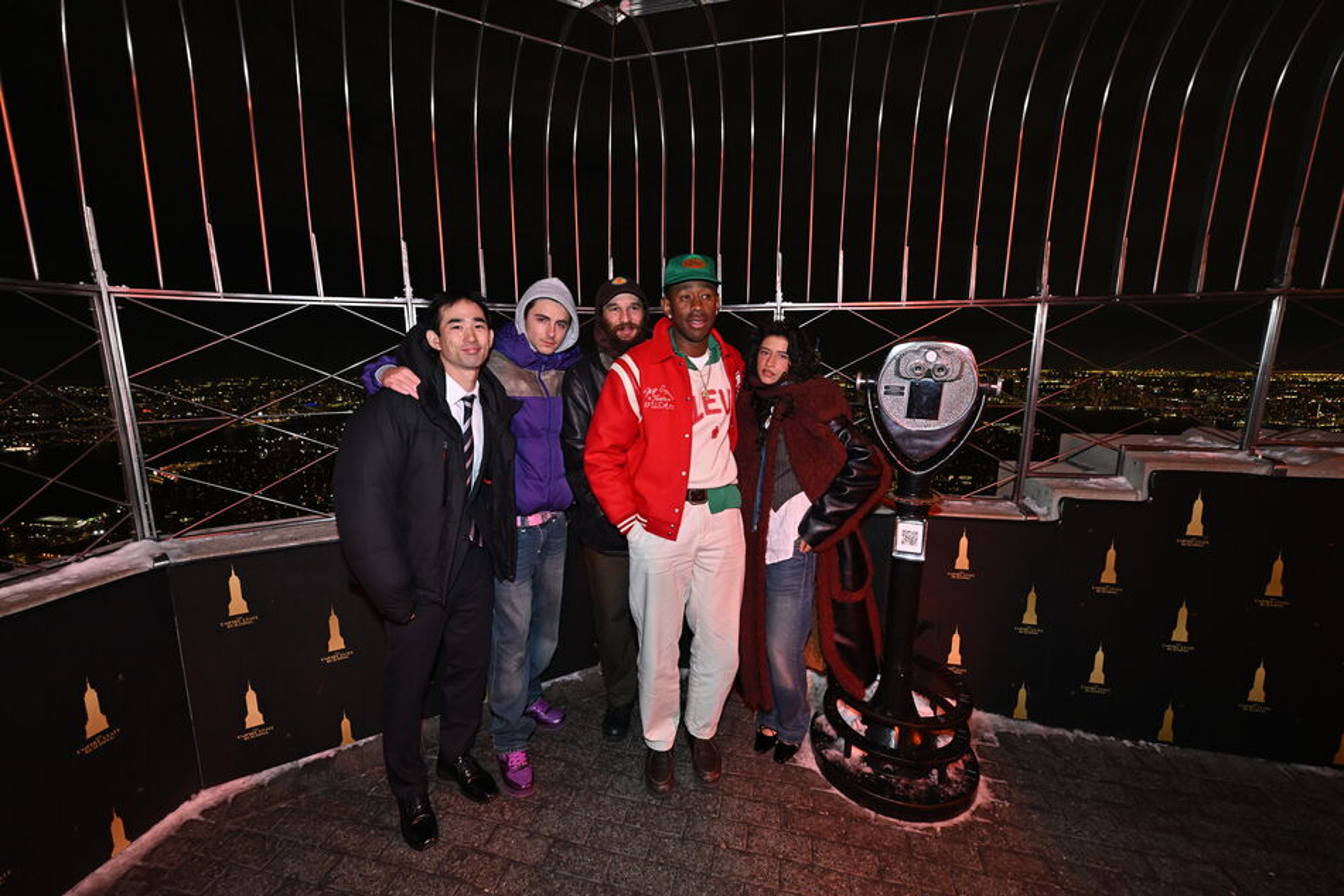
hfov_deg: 102.3
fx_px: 541
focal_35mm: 14
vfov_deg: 79.2
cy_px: 448
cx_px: 672
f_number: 4.5
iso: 1600
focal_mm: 14.5
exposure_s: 1/60
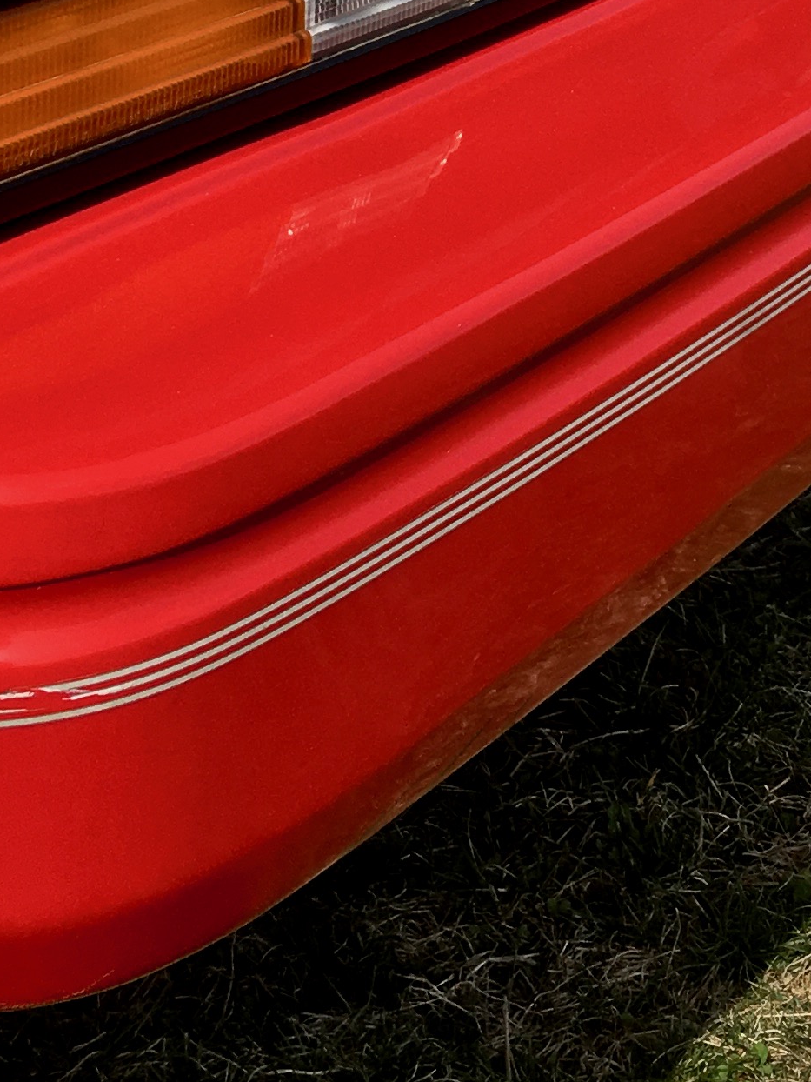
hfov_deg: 15.7
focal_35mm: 94
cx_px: 455
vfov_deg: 19.7
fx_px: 2936
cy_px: -191
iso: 25
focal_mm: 4.15
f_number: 2.2
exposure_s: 1/1748
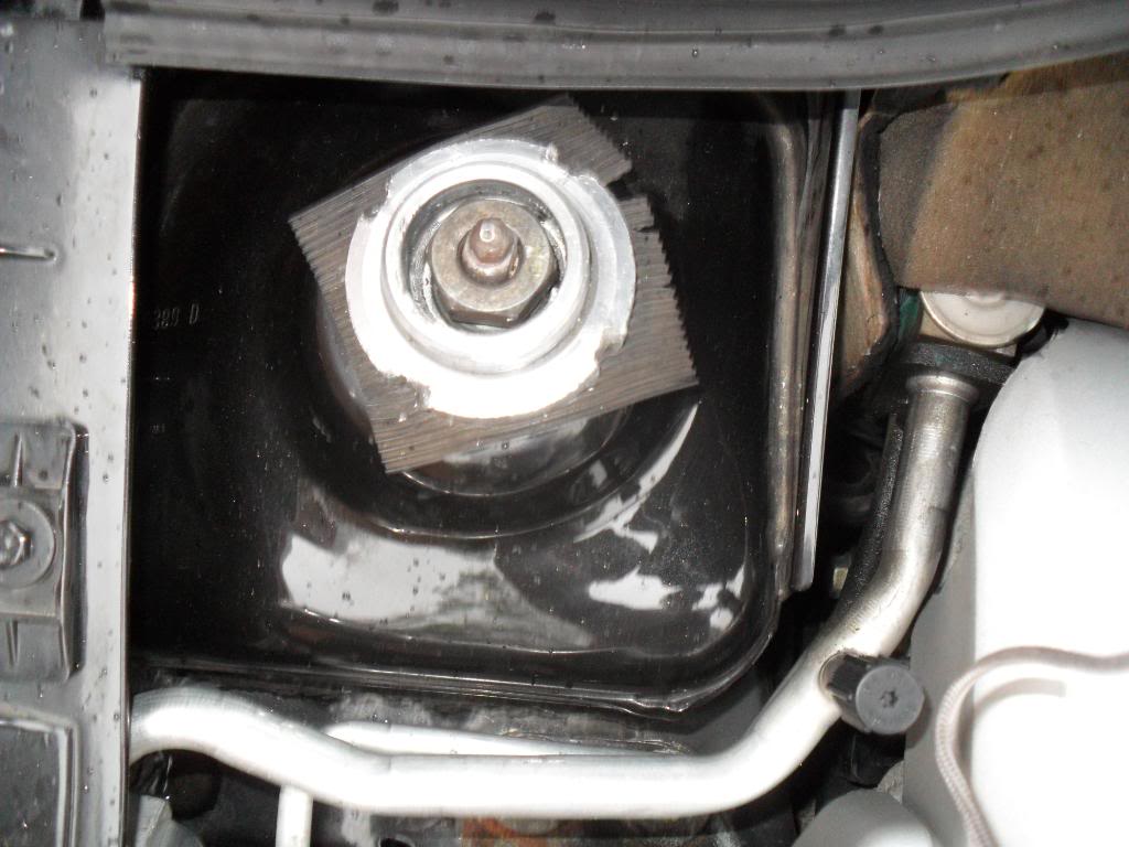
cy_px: 424
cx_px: 564
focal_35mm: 35
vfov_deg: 40.7
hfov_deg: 52.6
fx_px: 1142
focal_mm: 6.3
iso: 200
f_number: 3
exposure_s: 1/45
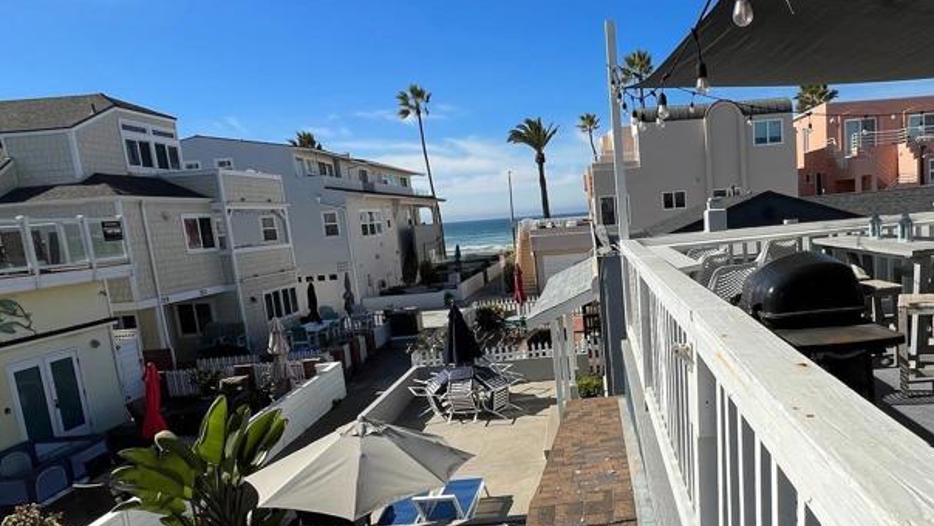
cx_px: 617
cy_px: 311
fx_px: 594
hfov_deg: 74.1
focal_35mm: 24
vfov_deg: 47.5
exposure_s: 1/2660
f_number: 1.8
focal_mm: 1.57
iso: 32
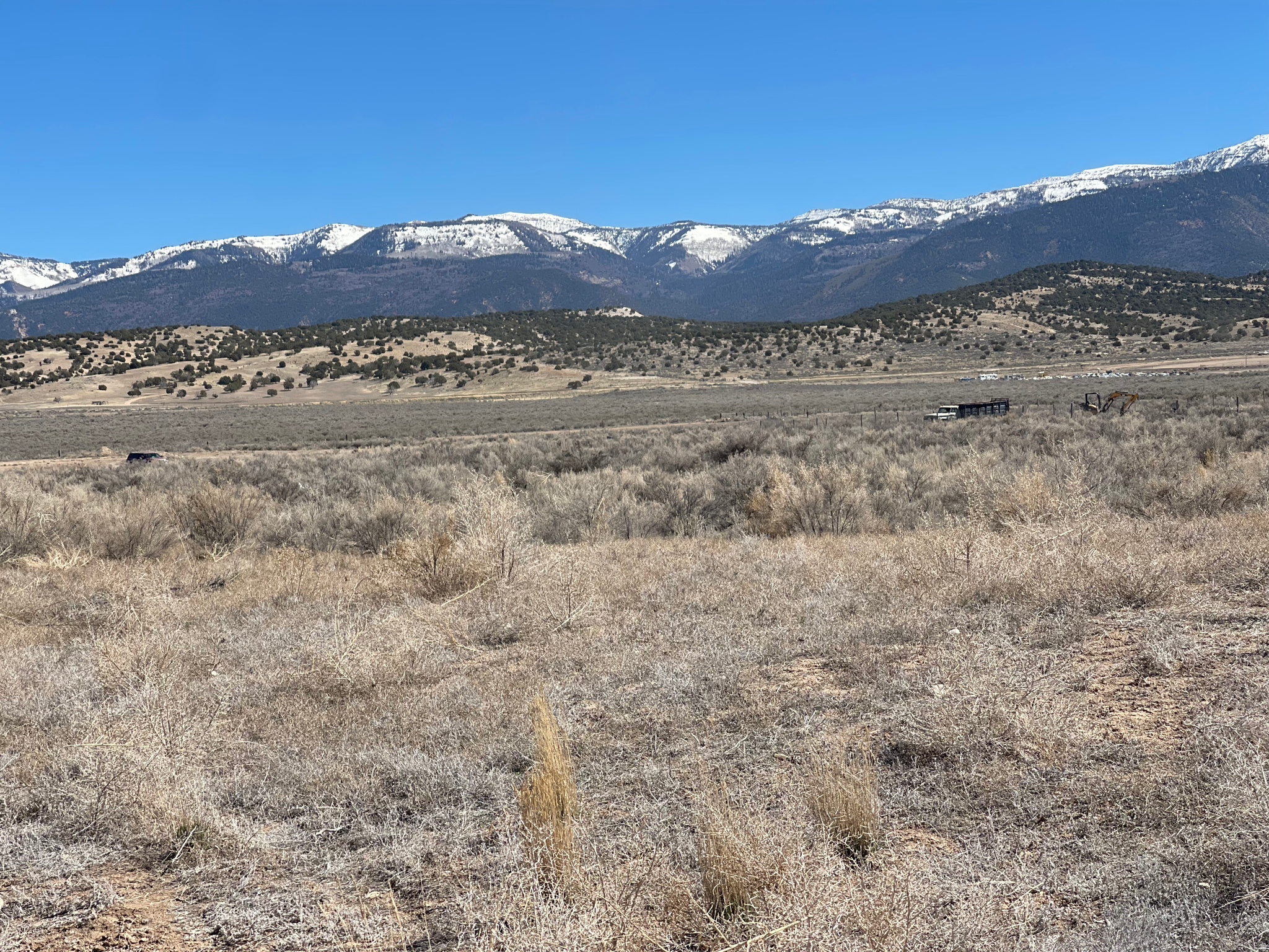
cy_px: 476
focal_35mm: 64
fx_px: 2346
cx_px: 634
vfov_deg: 22.9
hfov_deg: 30.3
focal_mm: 7.5
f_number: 2.2
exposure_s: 1/1845
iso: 32
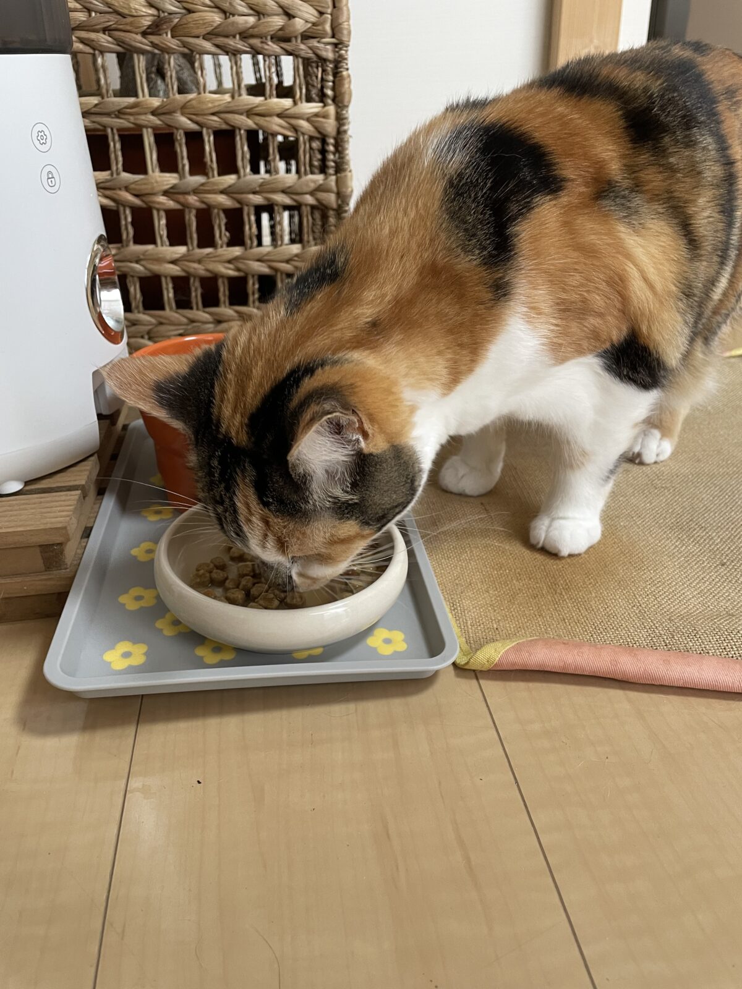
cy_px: 494
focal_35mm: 26
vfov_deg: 67.3
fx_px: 743
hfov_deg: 53.1
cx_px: 371
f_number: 1.6
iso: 160
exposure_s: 1/50
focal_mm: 4.2
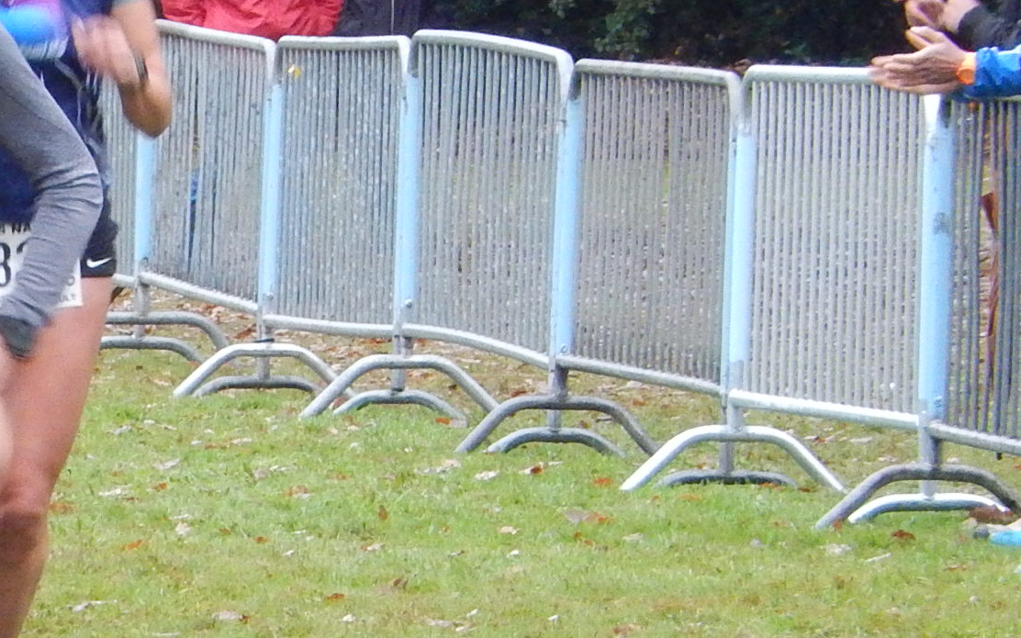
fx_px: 18615
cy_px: 609
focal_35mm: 669
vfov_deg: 2.0
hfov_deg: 3.1
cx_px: -255
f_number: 5.8
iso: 560
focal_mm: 38.6
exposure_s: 1/60
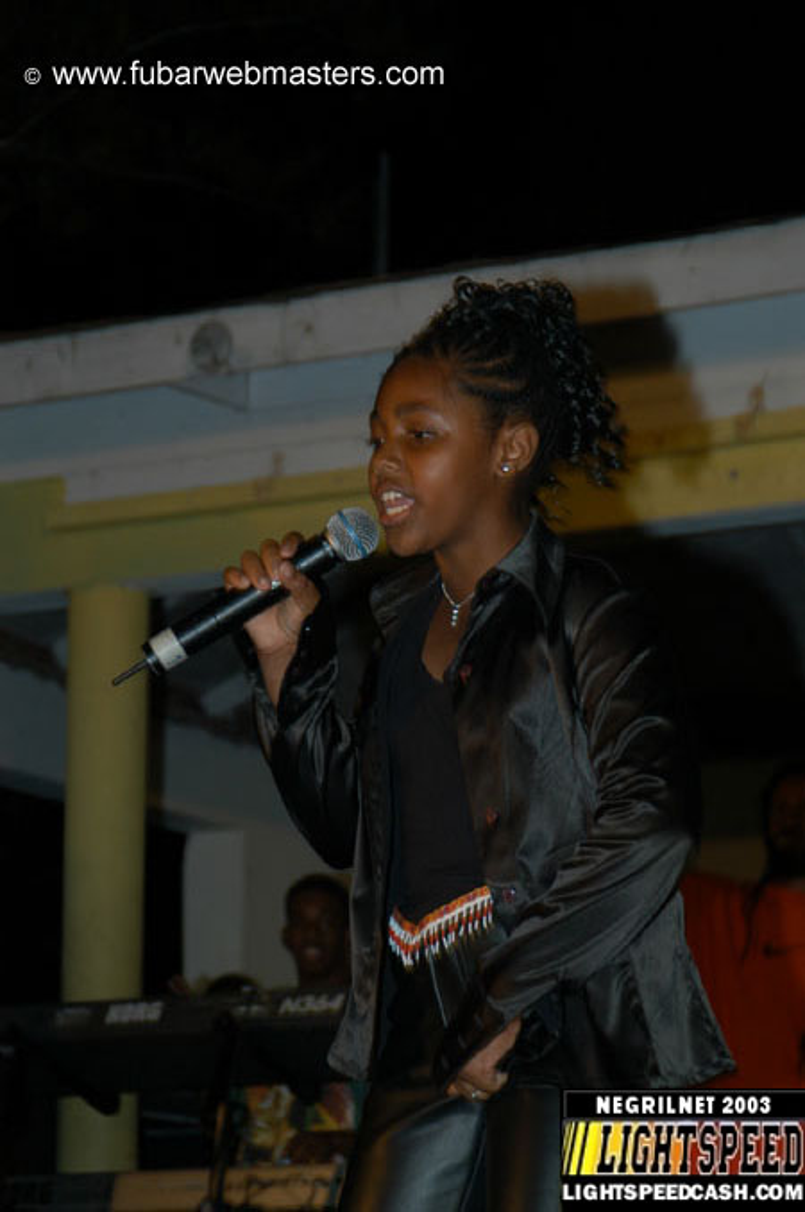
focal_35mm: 108
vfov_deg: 18.9
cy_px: 606
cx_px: 402
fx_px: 3630
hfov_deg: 12.7
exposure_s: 1/60
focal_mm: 72
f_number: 5
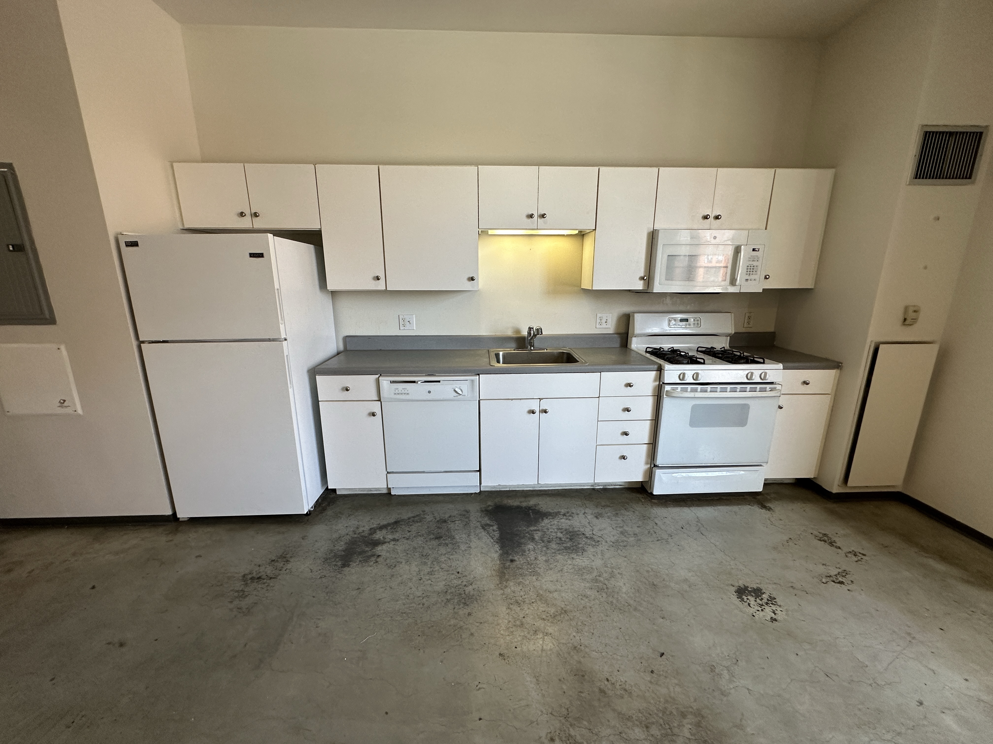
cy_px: 372
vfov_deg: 85.7
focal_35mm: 14
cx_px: 496
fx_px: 402
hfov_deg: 102.1
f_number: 2.2
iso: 160
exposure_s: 1/120
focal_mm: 2.22
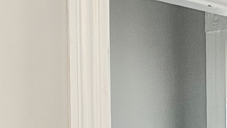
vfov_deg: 6.5
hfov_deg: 11.7
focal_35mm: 171
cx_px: 398
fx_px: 1029
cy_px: 370
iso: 125
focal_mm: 4.25
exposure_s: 1/60
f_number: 1.8
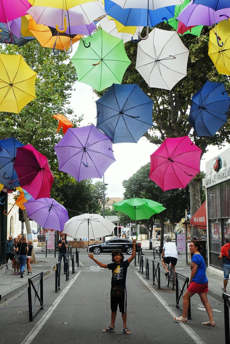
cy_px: 172
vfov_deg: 38.8
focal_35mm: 51
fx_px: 487
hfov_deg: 26.6
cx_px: 115
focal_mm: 34
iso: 400
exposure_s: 1/320
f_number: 9
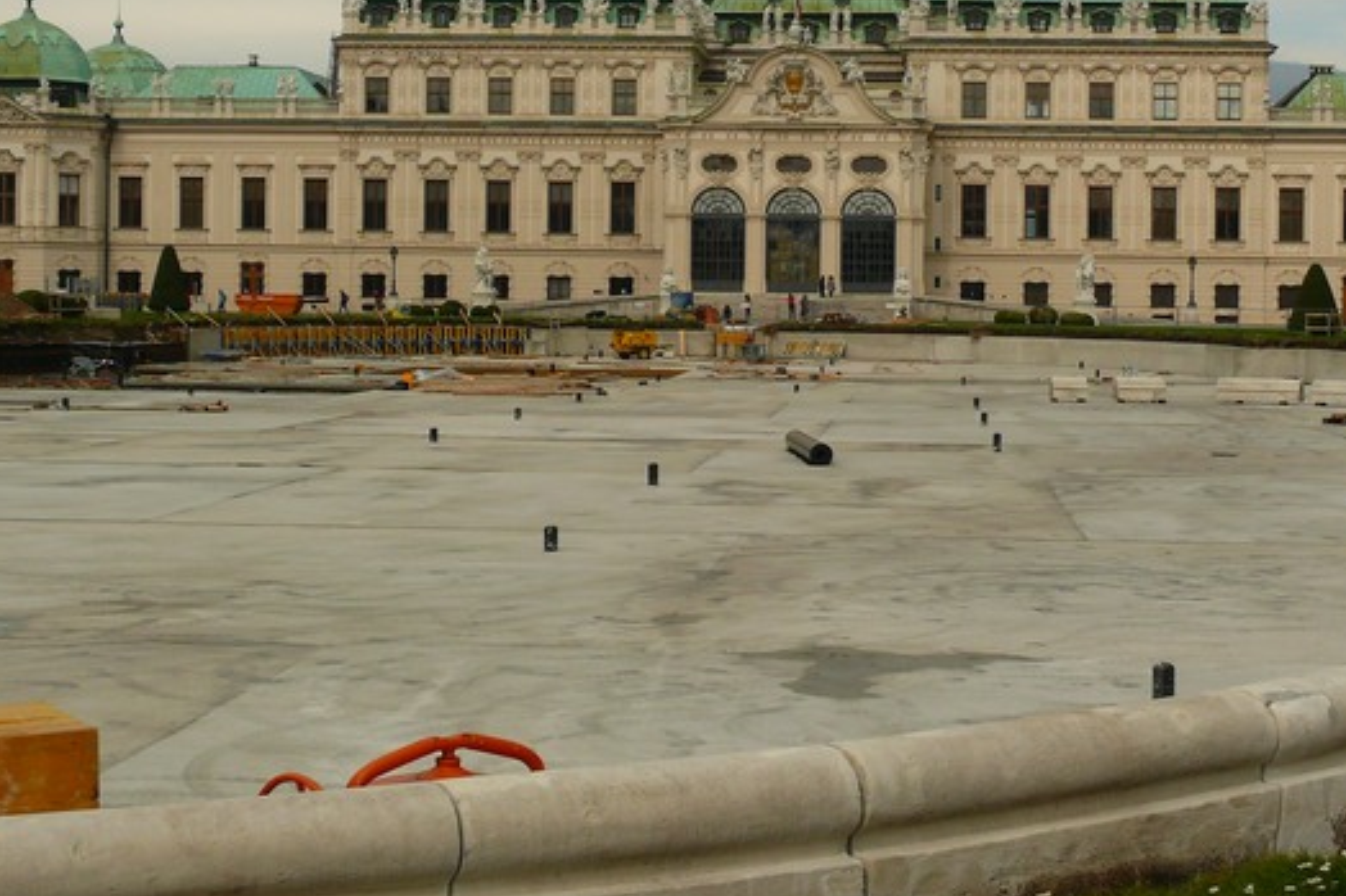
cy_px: 290
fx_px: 2616
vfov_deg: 19.4
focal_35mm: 70
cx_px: 786
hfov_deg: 28.8
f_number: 5.6
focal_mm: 9.9
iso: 100
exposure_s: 1/320
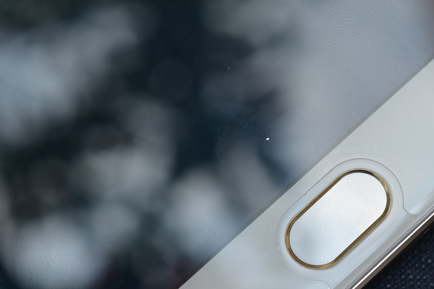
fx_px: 1241
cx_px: 333
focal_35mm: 103
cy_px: 233
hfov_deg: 19.7
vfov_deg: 13.2
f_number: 8
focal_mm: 42
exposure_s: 1/160
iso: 100
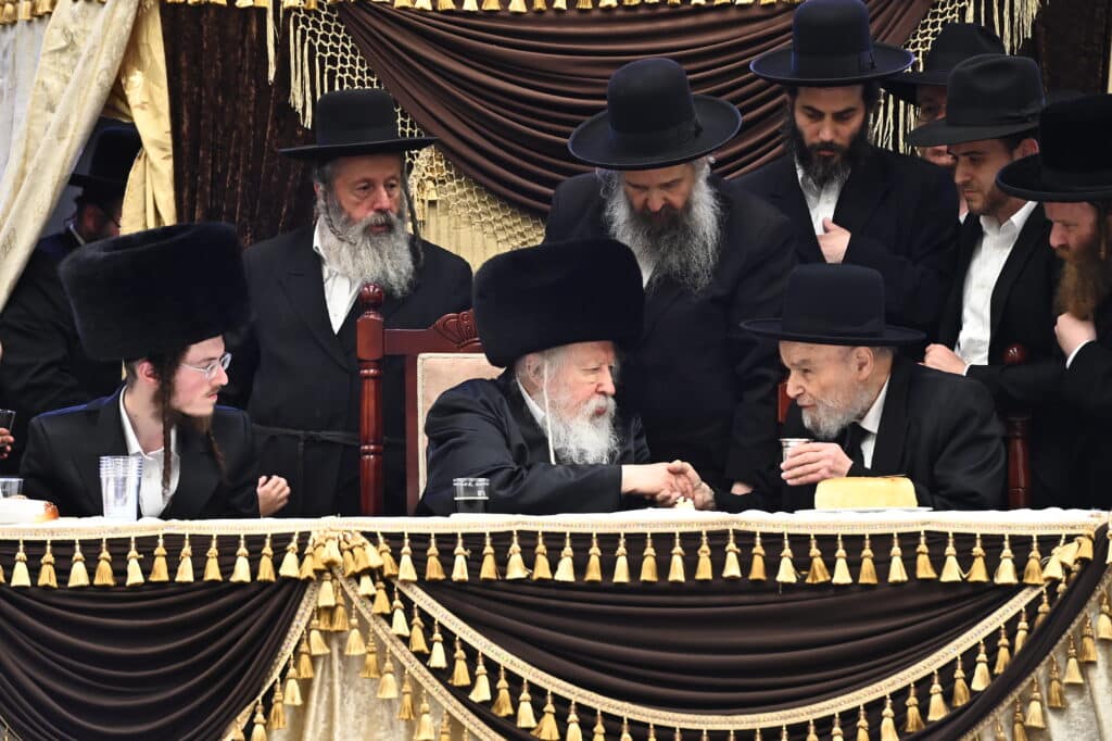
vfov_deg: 6.9
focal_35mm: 200
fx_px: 6175
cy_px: 370
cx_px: 556
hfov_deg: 10.3
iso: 2000
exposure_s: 1/125
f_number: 8
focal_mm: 200
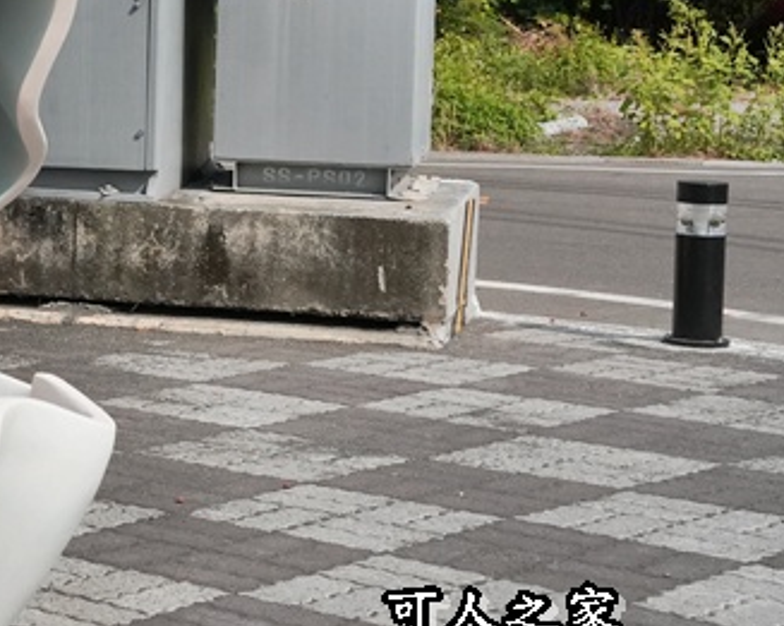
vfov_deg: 14.7
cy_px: 116
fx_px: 2415
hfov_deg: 16.6
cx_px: -439
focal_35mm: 104
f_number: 11
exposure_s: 1/4000
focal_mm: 35.4
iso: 2000
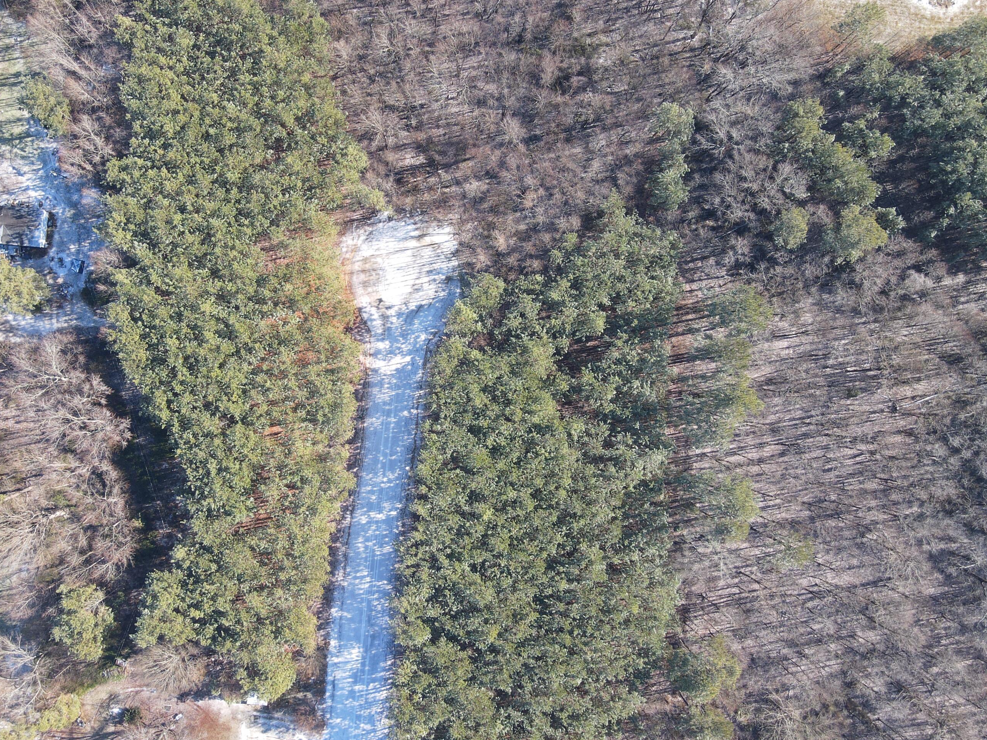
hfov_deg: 63.2
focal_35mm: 28
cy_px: 346
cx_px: 424
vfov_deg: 49.7
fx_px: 798
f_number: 2.8
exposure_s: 1/120
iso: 100
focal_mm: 4.5
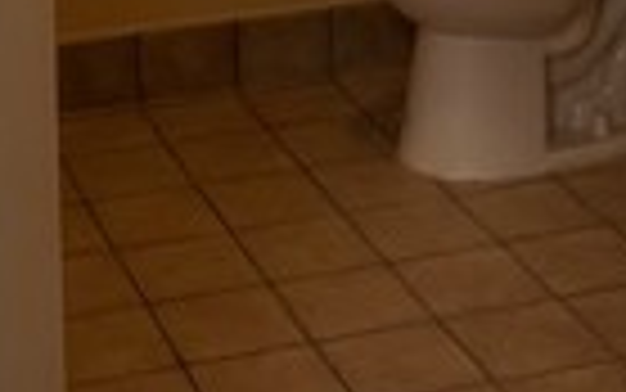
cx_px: 221
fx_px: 1997
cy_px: -532
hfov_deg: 17.8
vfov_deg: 9.9
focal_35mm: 117
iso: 200
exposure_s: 1/60
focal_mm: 6.76
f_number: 1.78
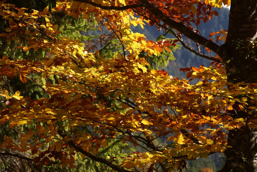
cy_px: 86
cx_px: 128
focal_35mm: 150
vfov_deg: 9.1
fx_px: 1071
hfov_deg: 13.7
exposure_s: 1/250
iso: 100
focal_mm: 100
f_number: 7.1
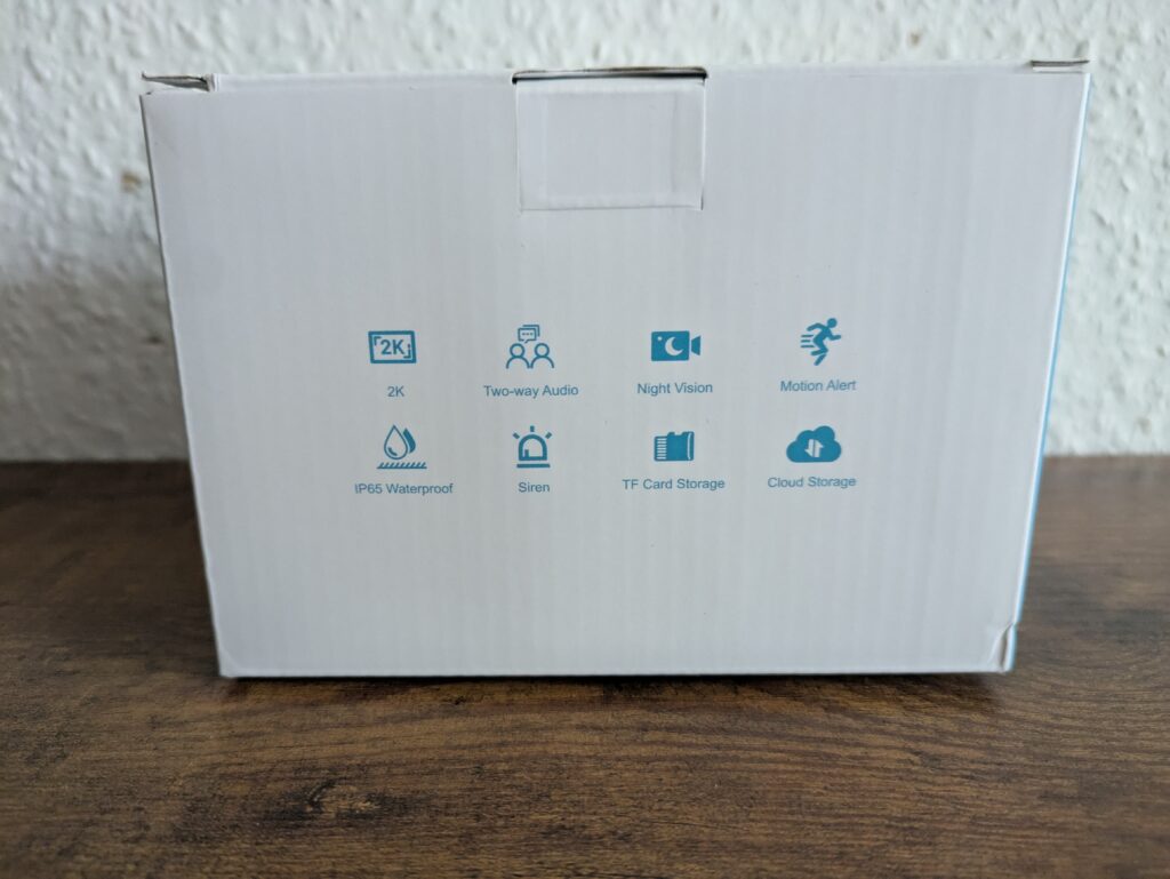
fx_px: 845
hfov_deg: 69.4
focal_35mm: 25
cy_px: 440
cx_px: 585
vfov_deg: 54.9
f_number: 1.89
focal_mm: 5.43
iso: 667
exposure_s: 1/25
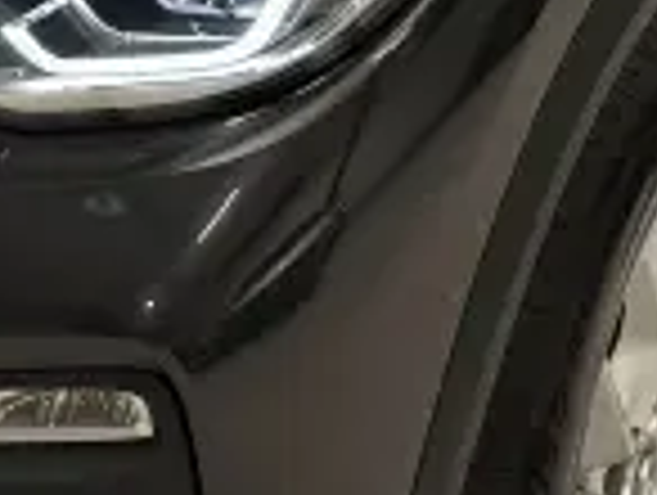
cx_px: 81
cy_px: -63
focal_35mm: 91
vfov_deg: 15.8
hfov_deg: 21.1
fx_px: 1730
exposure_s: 1/98
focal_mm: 6.76
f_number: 1.78
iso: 100
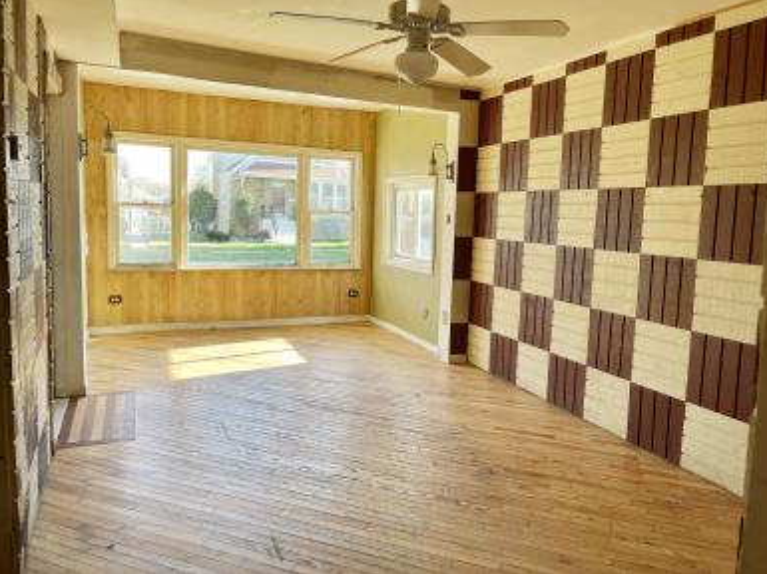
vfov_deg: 53.0
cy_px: 277
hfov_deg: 67.3
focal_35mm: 26
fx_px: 576
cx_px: 394
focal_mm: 5.1
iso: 40
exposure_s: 1/121
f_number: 1.6
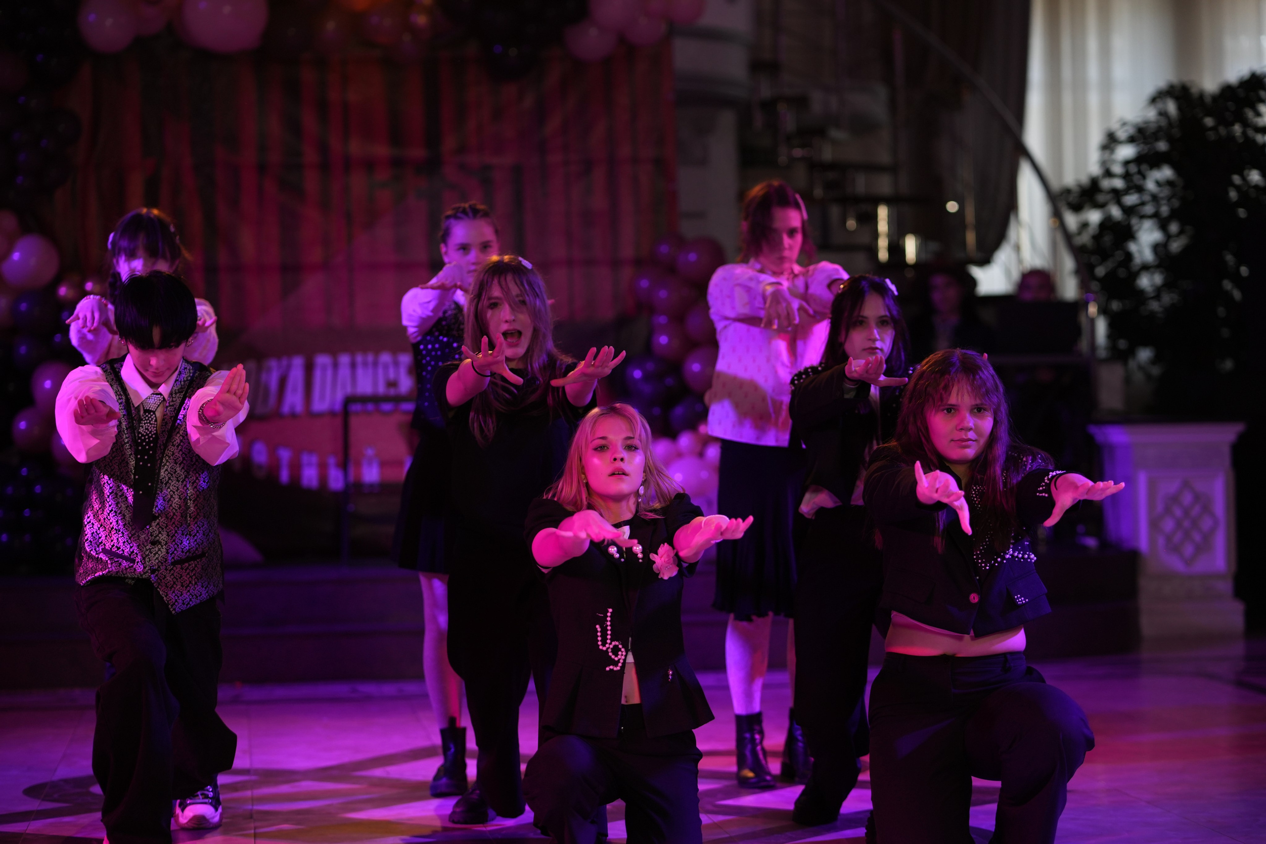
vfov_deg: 16.1
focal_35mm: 85
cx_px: 633
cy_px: 422
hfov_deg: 23.9
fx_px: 2989
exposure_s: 1/400
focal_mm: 85
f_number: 2.2
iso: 800
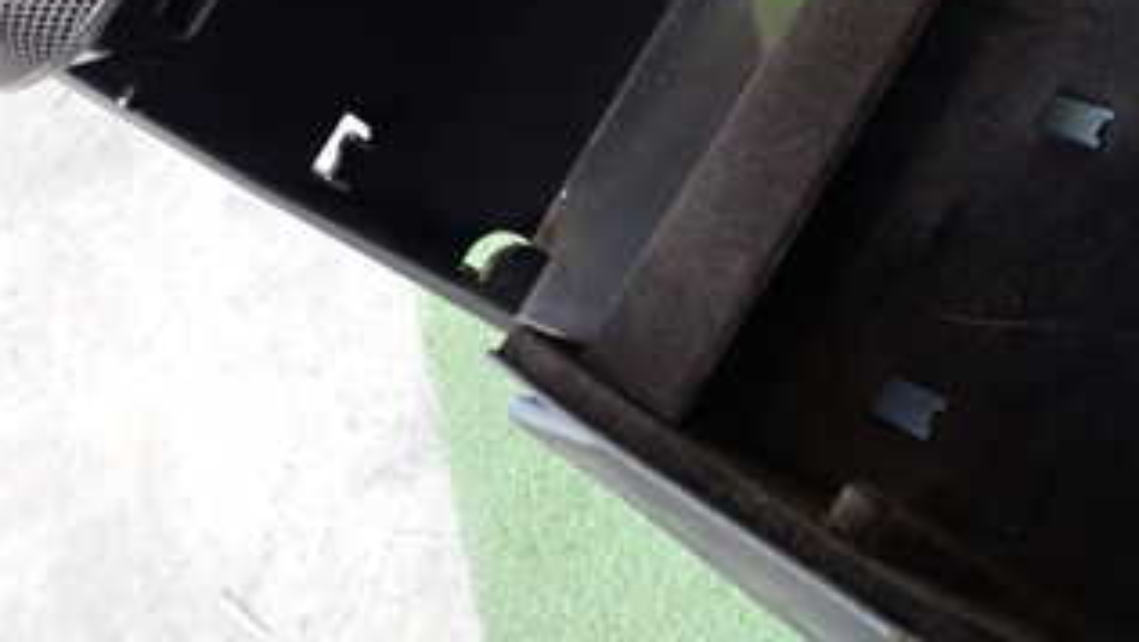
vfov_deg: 19.0
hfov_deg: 33.7
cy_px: 40
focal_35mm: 62
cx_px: 667
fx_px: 1873
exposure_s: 1/8
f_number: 9
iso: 800
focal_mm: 5.4
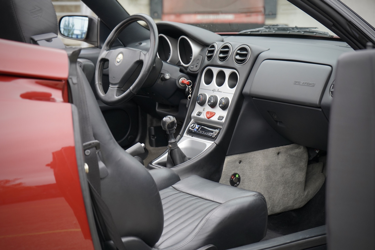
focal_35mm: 70
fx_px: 729
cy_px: 125
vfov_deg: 19.5
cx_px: 188
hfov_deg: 28.8
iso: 1250
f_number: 5.6
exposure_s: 1/160
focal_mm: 70
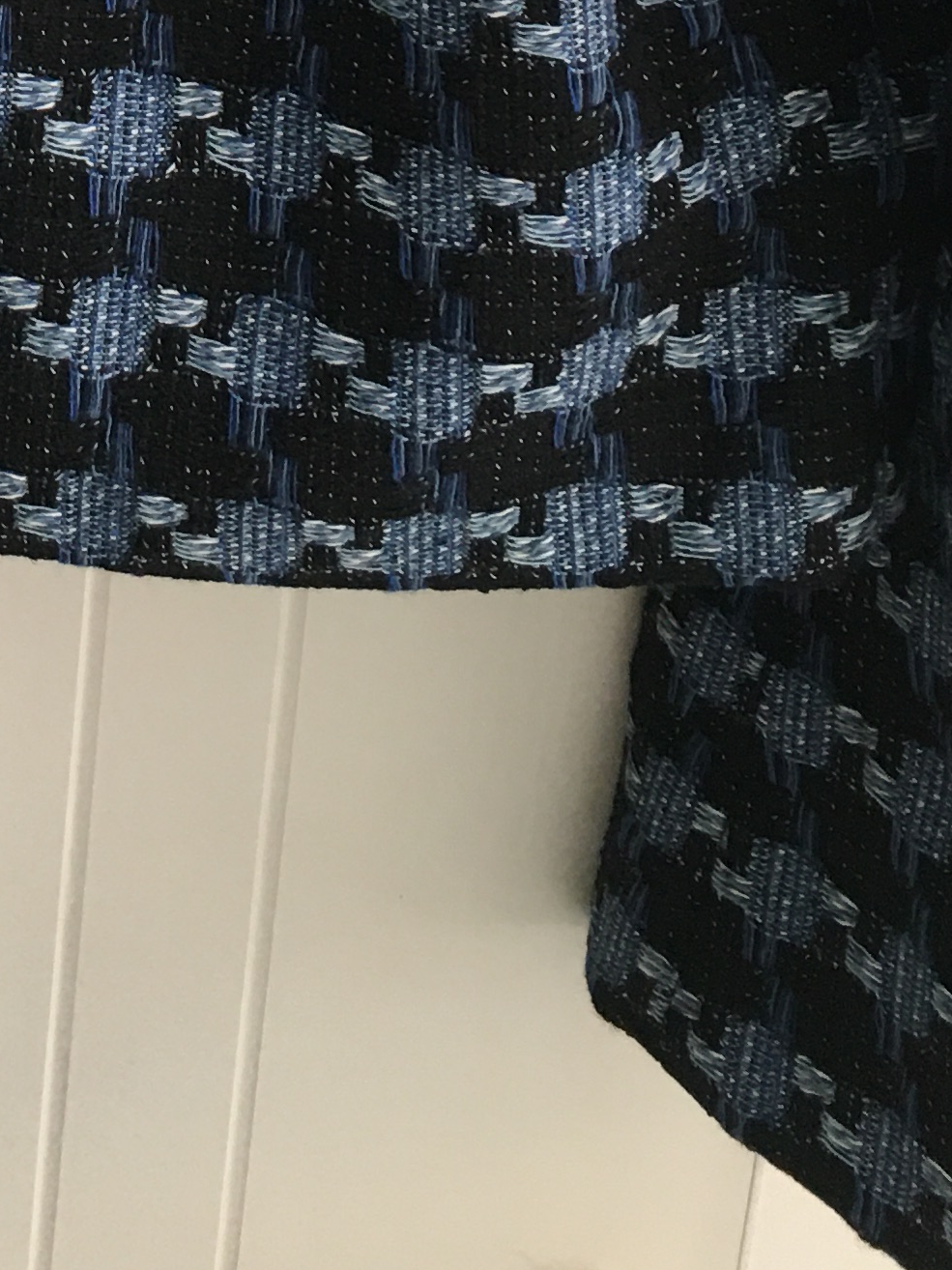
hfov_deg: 15.9
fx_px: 3265
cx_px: -208
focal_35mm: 89
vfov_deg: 19.3
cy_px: -621
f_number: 2.2
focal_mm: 4.15
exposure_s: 1/33
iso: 40
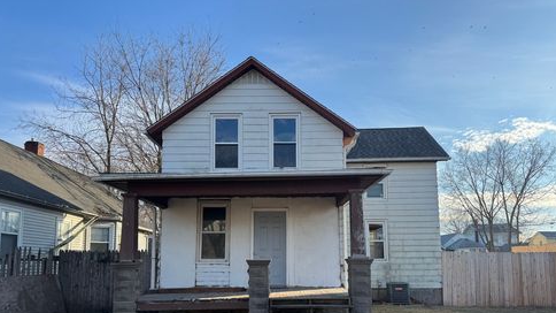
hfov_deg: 69.9
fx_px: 398
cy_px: 212
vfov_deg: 42.2
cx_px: 280
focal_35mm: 27
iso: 80
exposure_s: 1/1923
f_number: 1.78
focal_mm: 6.76
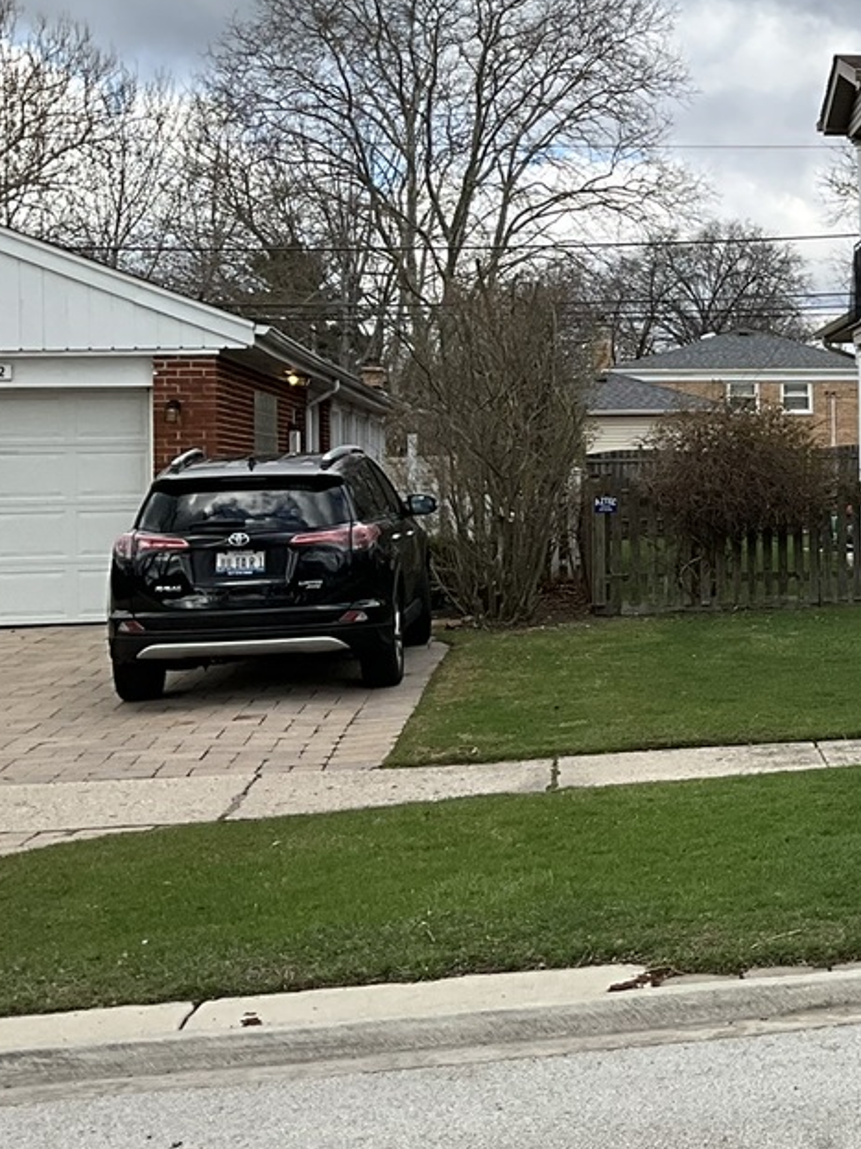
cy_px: 437
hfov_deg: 19.3
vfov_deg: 28.9
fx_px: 2223
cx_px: 1270
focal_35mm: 67
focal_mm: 3
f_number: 1.8
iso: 25
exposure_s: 1/1412
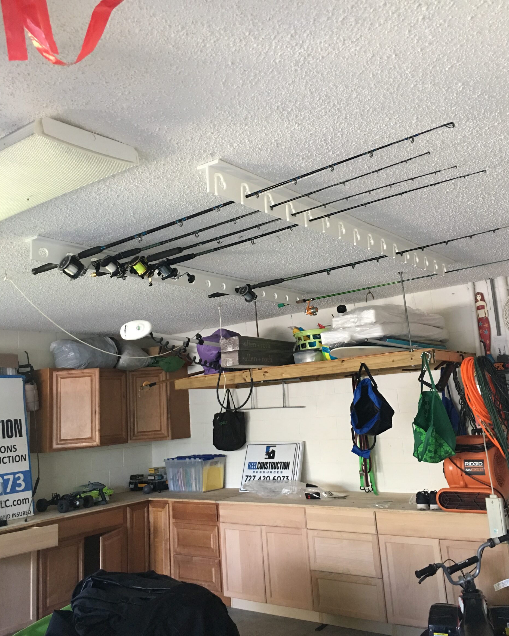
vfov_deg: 57.1
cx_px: 258
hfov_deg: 47.1
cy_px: 296
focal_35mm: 31
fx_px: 584
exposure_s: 1/15
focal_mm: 4.15
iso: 64
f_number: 2.2
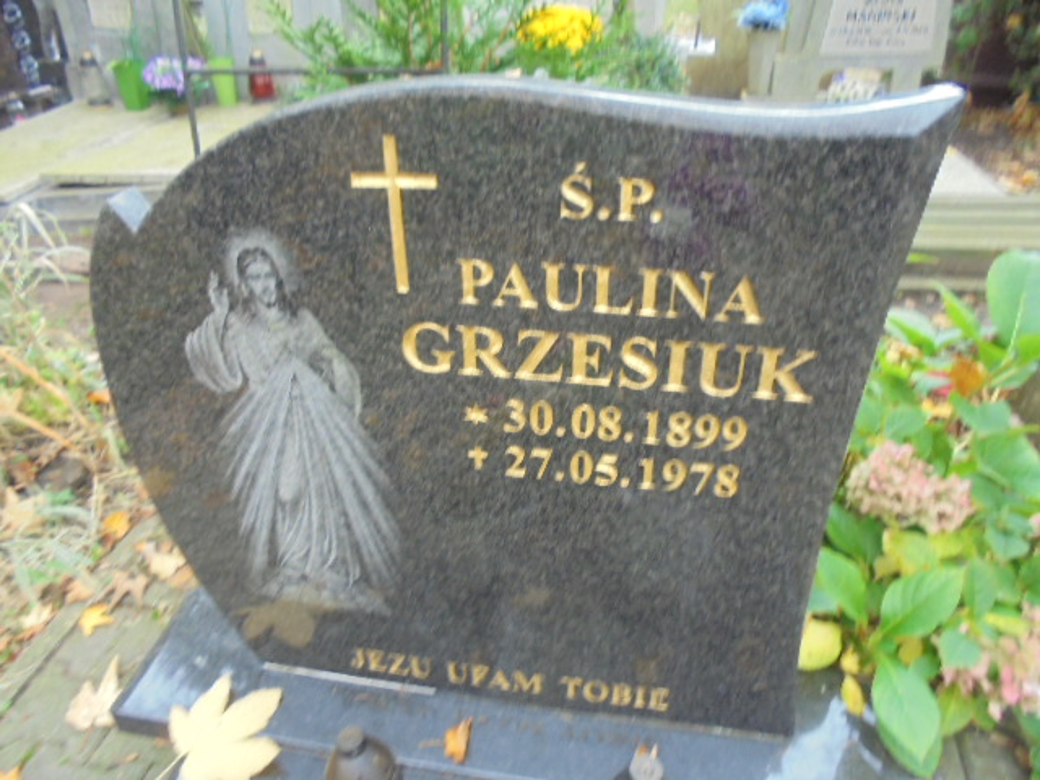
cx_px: 520
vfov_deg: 53.1
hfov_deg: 67.3
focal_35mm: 26
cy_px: 390
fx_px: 781
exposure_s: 1/30
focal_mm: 4.6
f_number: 3.5
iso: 250
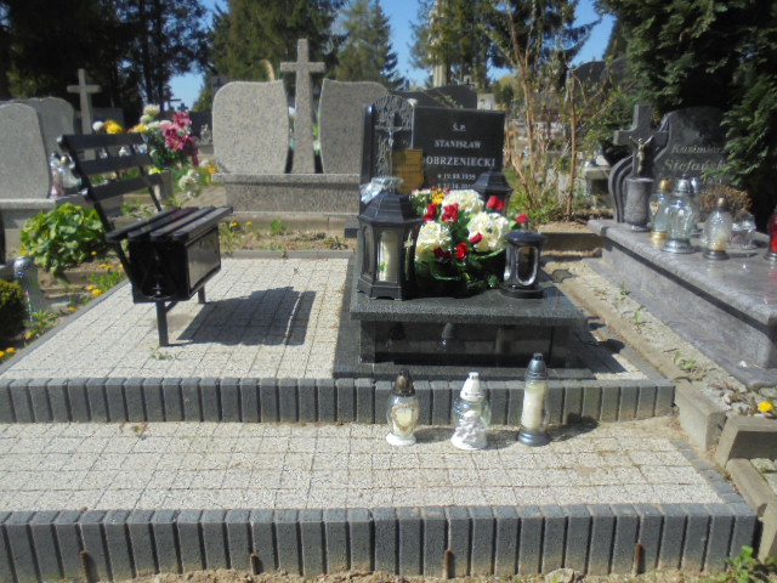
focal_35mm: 29
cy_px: 292
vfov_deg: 48.2
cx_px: 388
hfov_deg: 61.7
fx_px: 651
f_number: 11.8
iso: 100
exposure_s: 1/125
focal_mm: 5.3
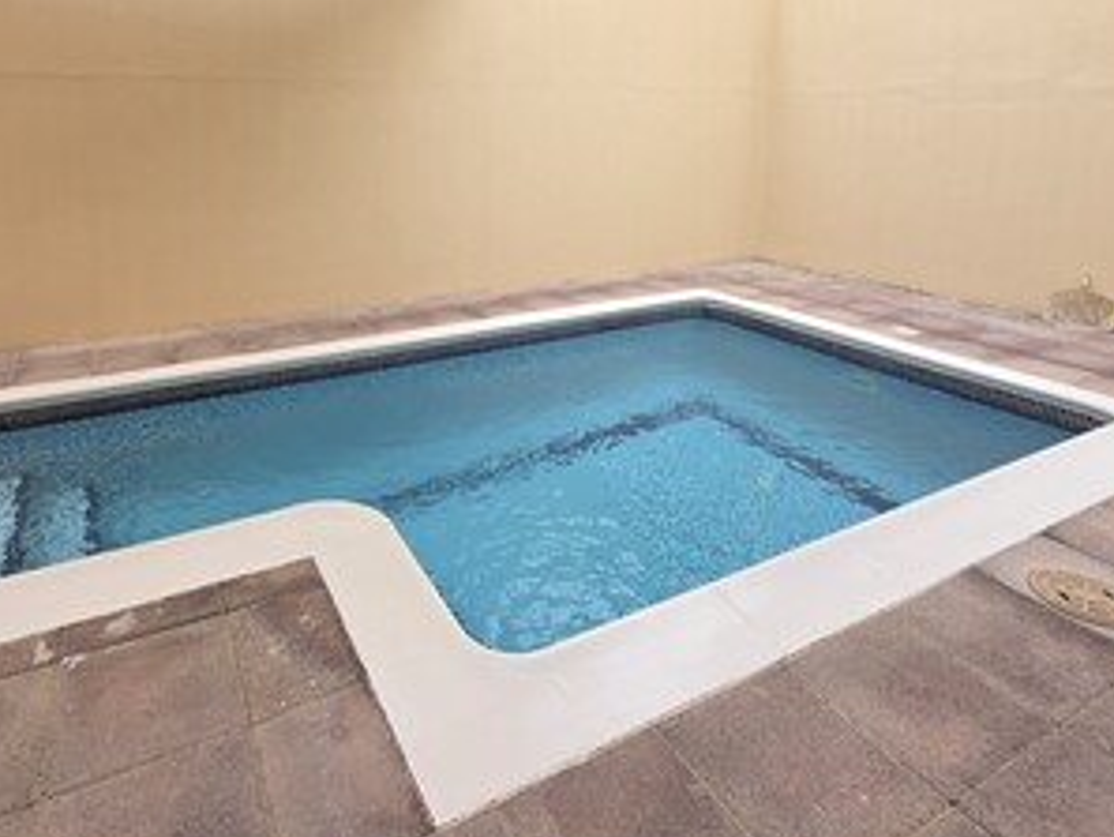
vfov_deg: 64.2
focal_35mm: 20
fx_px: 644
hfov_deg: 81.0
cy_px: 276
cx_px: 463
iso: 25
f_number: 1.9
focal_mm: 2.2
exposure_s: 1/100
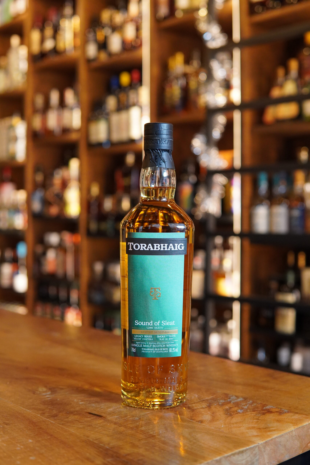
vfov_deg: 43.6
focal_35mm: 45
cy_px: 232
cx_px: 155
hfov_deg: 29.9
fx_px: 581
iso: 1600
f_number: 3.2
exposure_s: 1/160
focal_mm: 30
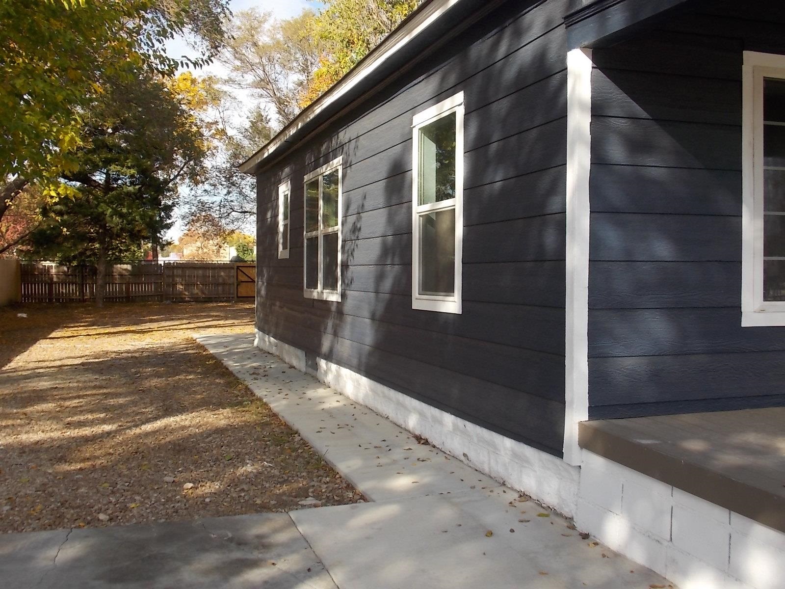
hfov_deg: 54.0
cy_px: 294
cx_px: 392
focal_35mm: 34
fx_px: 771
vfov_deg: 41.8
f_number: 3.4
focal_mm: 6.1
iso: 80
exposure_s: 1/320
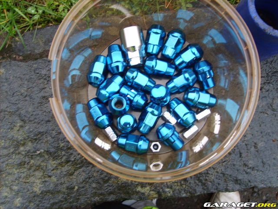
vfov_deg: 40.7
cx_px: 139
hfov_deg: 52.6
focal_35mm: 35
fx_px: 281
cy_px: 104
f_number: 2.8
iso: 66
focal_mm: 5.8
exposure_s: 1/30
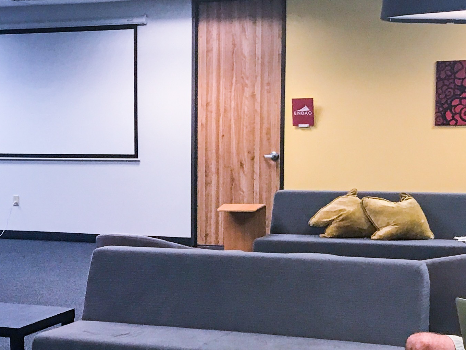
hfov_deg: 23.2
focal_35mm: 83
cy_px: 249
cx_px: 94
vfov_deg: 17.7
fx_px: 1117
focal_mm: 3.99
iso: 32
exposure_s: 1/30
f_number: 1.8
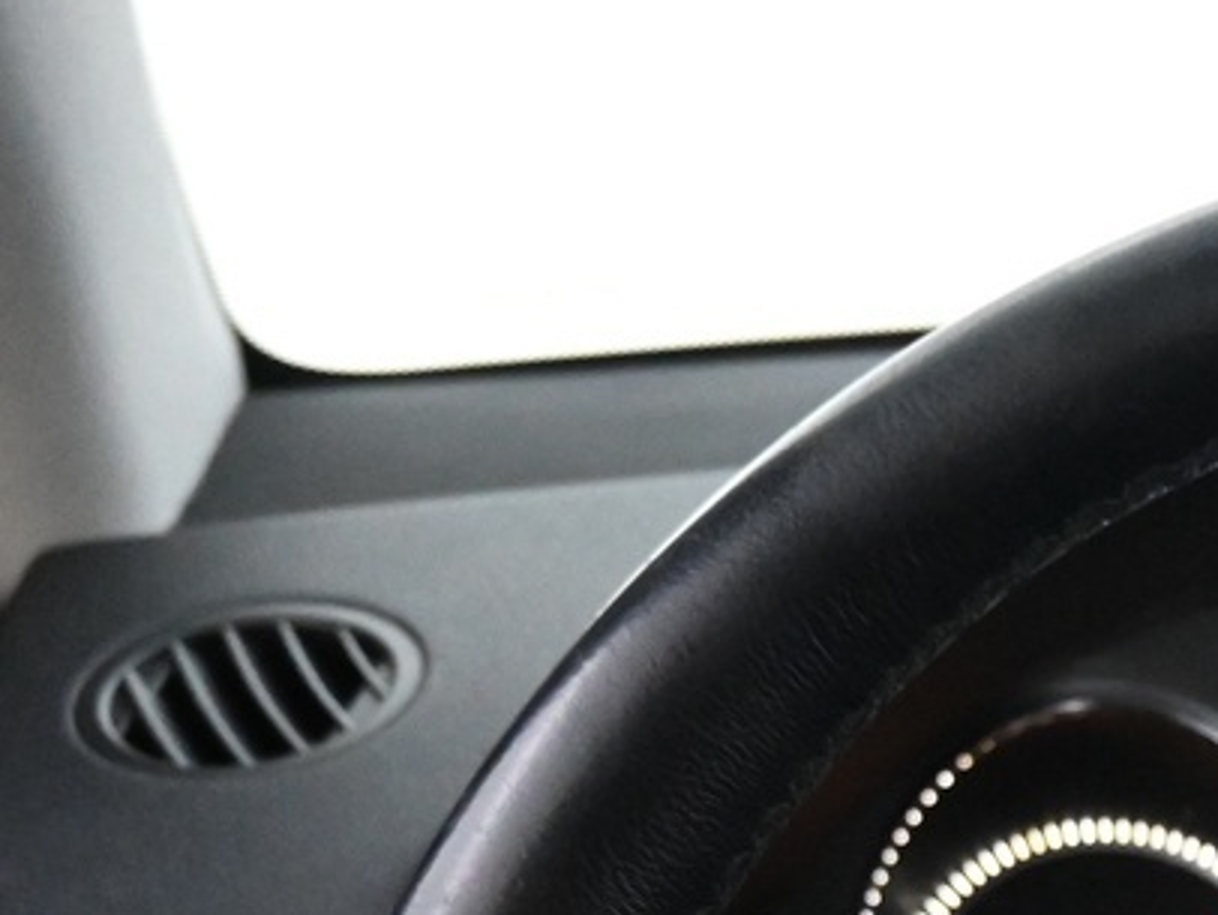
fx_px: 4049
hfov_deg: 16.0
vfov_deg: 12.0
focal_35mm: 115
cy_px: 1590
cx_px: 1710
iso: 5000
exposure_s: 1/30
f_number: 3.8
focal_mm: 20
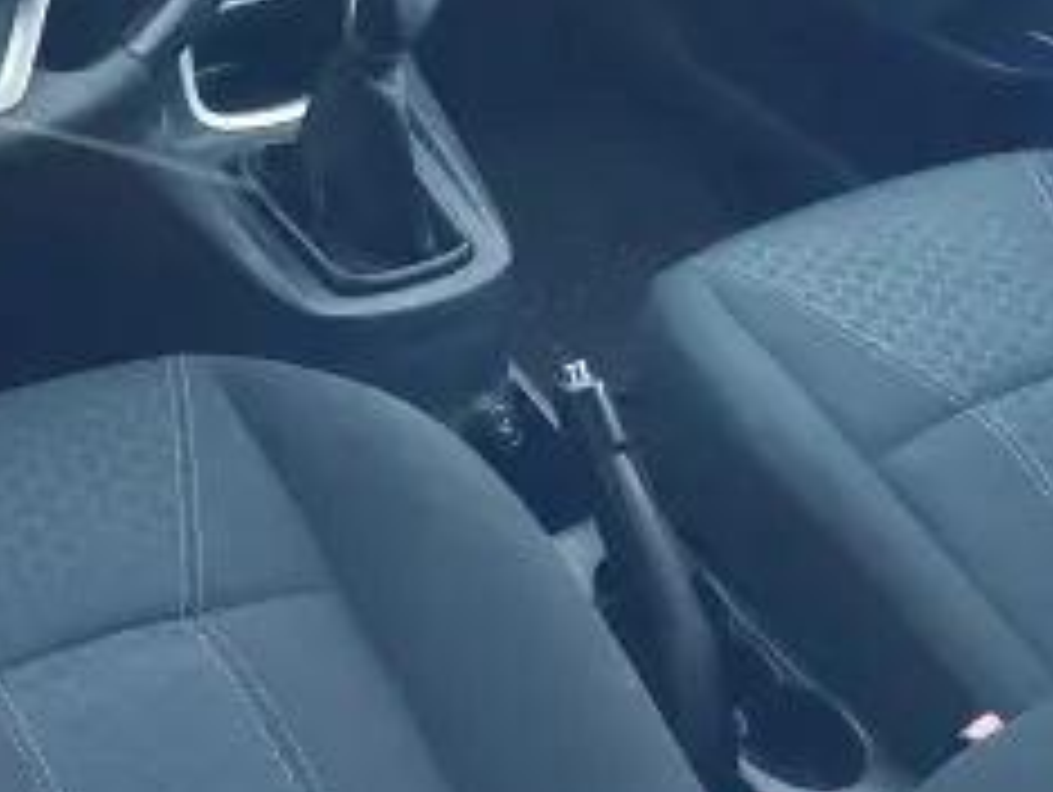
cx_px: -238
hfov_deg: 21.9
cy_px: 279
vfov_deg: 18.0
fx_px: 2497
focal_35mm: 82
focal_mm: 4.6
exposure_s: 1/25
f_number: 1.8
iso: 250
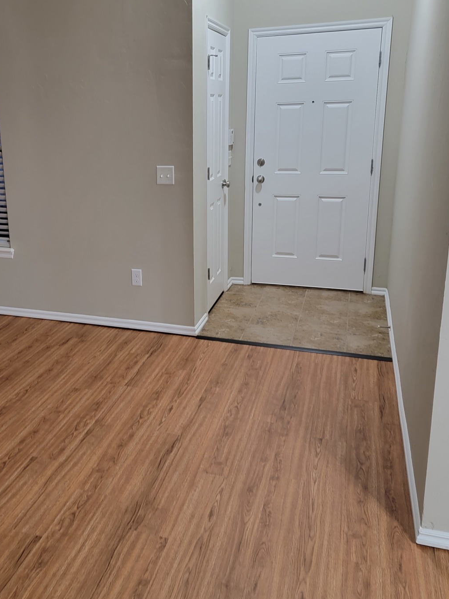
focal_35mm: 34
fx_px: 588
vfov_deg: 53.7
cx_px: 143
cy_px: 252
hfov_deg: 41.2
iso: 320
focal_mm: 6.7
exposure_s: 1/40
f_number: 1.8
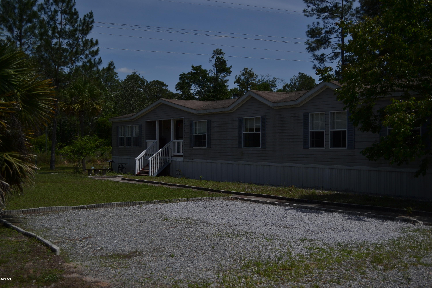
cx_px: 216
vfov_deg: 36.9
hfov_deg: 53.1
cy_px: 144
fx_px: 432
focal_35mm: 36
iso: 100
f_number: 4
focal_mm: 24
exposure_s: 1/4000
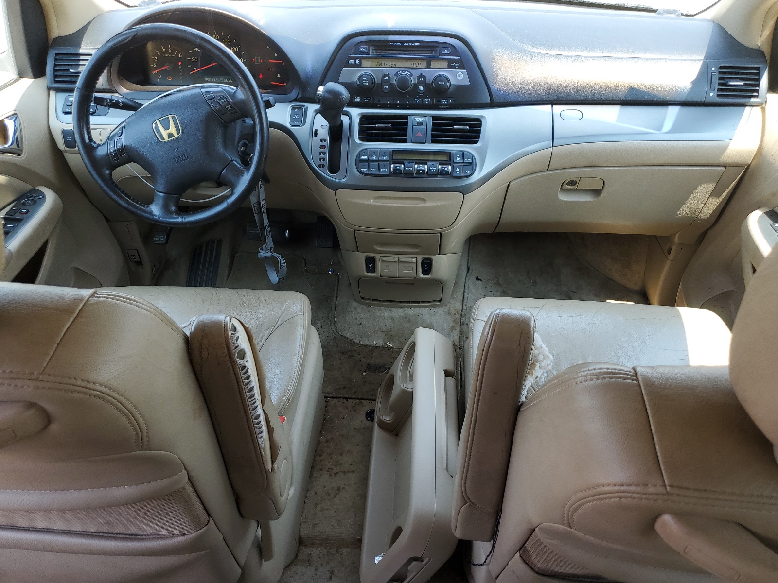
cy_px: 292
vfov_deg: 53.1
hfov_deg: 67.3
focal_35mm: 26
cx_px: 389
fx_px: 584
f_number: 1.5
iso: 50
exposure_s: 1/217
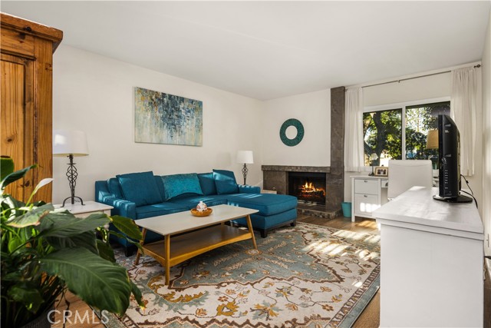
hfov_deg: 91.6
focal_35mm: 18
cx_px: 246
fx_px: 239
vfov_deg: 68.9
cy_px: 164
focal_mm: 17.5
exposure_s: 1/3
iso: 100
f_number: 5.6
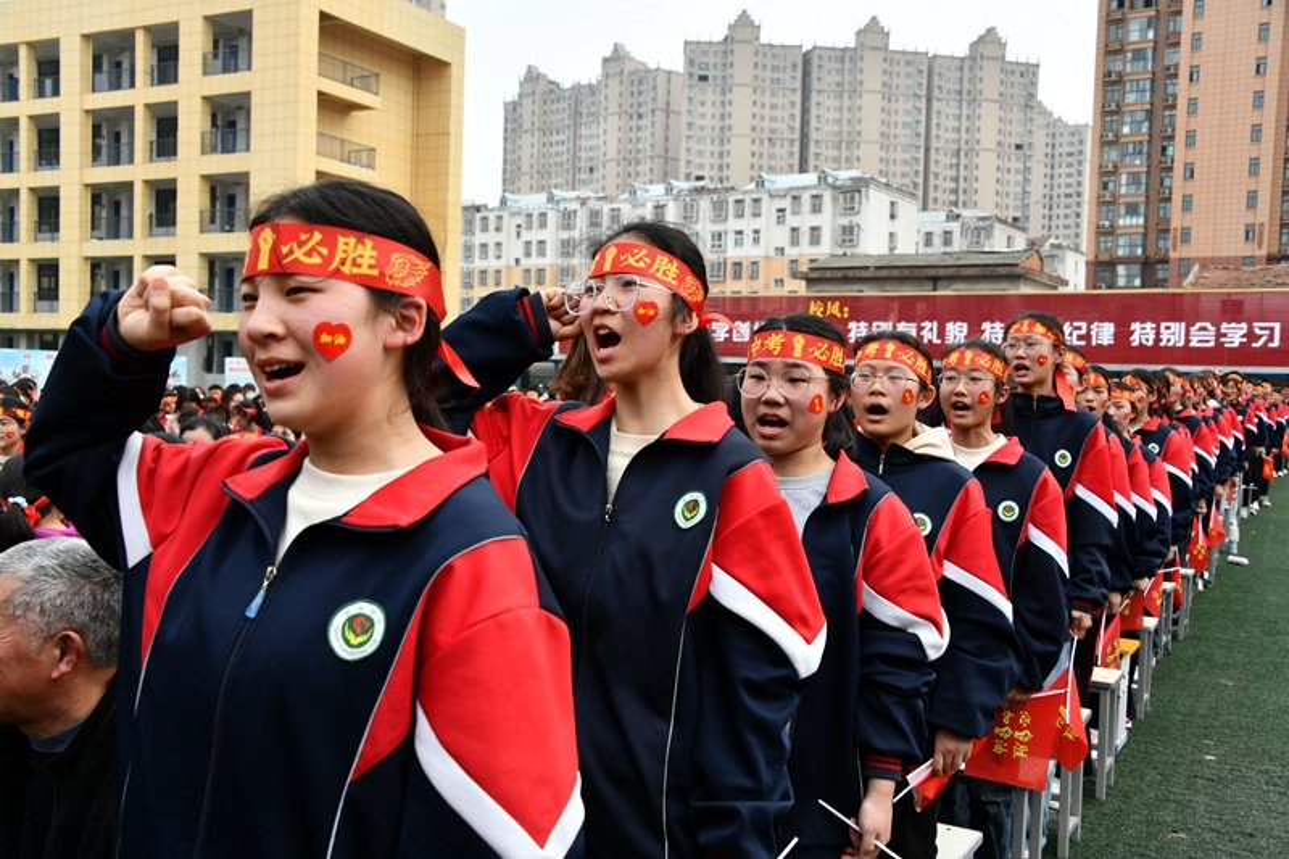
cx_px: 644
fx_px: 1253
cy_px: 430
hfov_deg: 54.4
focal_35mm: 35
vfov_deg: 37.8
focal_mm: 35
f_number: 7.1
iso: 360
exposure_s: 1/400
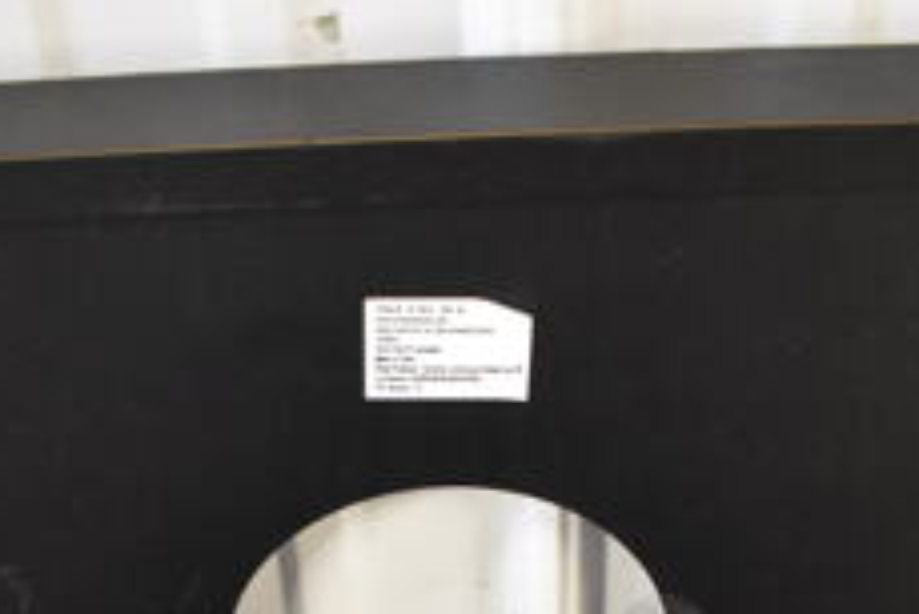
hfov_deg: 28.0
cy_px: 803
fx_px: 1839
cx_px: 429
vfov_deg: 17.7
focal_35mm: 72
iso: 2000
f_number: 3.5
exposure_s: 1/30
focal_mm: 18
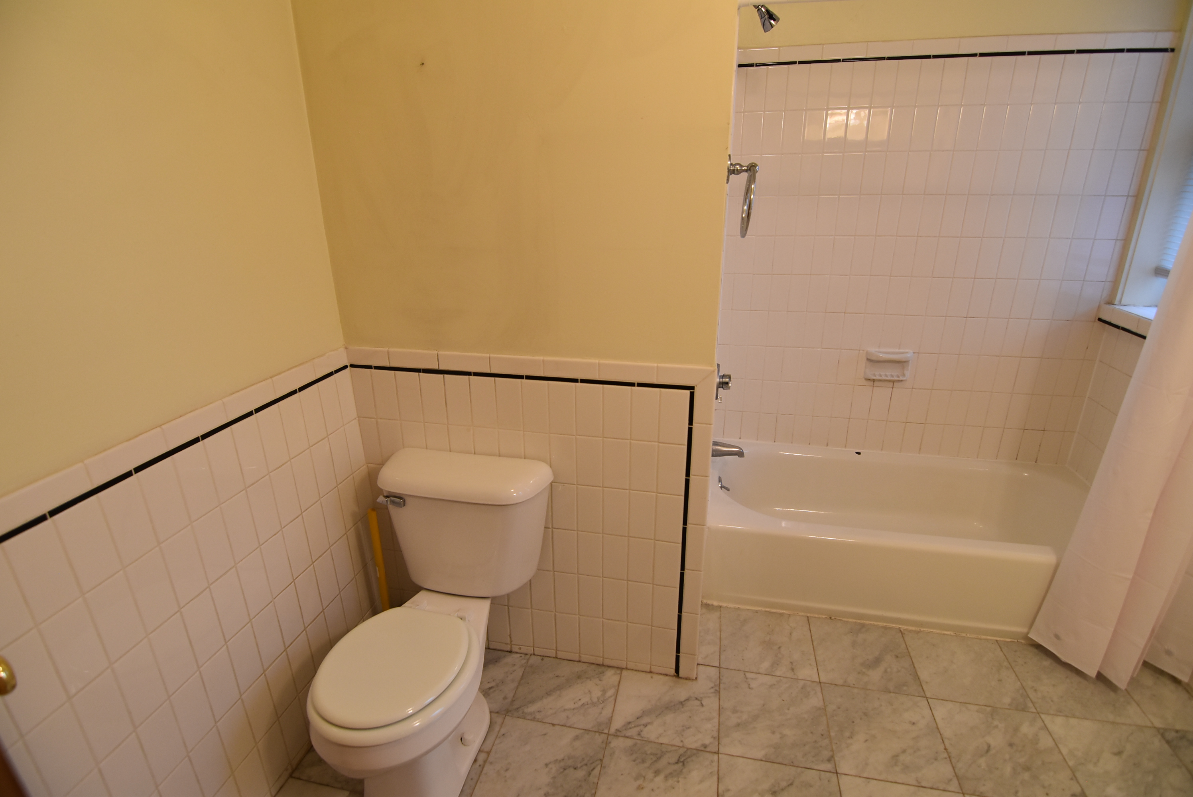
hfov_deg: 94.9
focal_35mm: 16
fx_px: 547
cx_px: 596
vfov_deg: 72.2
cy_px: 398
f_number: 4
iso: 640
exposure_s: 1/60
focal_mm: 11
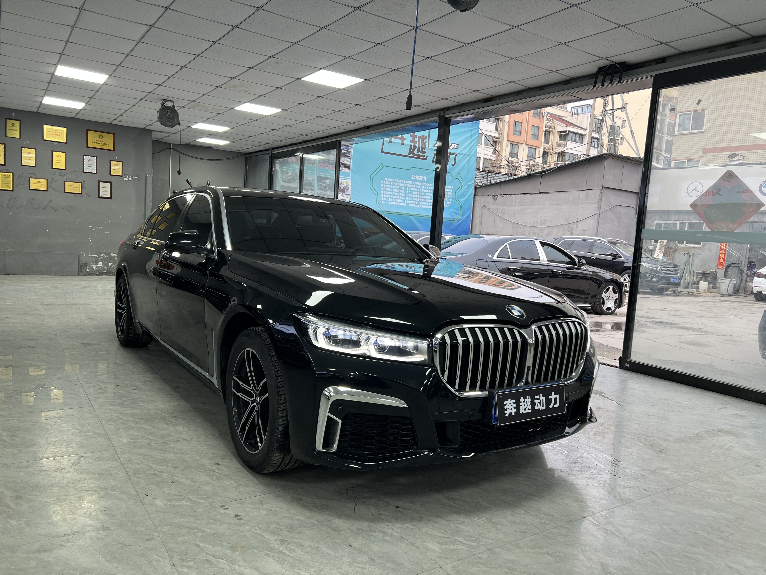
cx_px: 383
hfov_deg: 67.3
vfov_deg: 53.1
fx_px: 575
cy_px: 288
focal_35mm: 26
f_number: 1.5
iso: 40
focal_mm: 5.7
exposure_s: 1/100
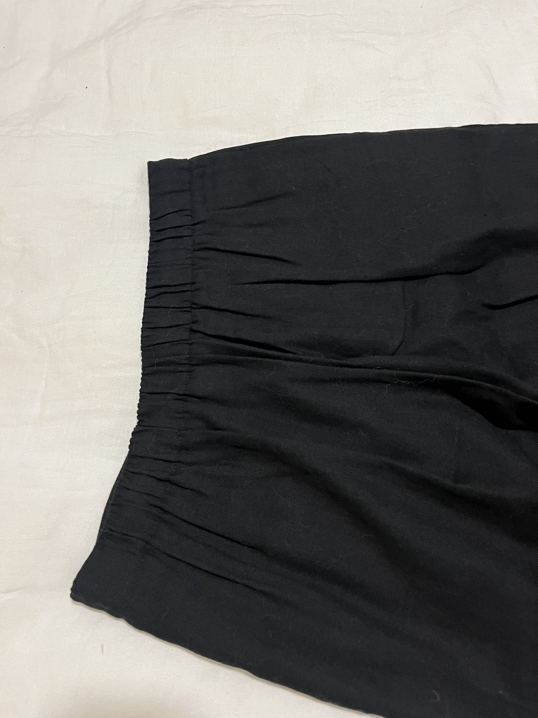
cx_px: 269
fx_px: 539
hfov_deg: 53.1
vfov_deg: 67.3
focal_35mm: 26
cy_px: 359
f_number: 1.6
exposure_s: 1/50
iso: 400
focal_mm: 5.1
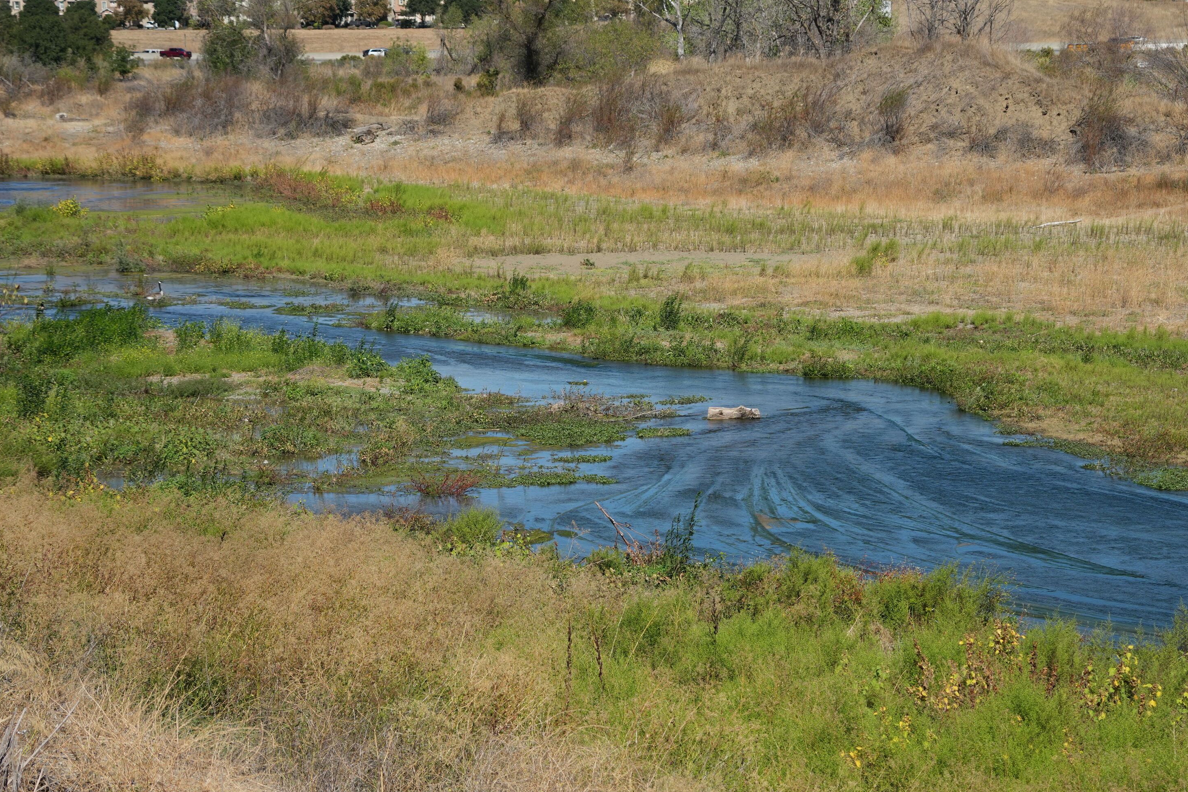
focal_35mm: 92
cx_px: 675
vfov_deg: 14.9
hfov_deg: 22.1
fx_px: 3036
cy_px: 454
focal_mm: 62
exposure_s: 1/1600
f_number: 5
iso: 200
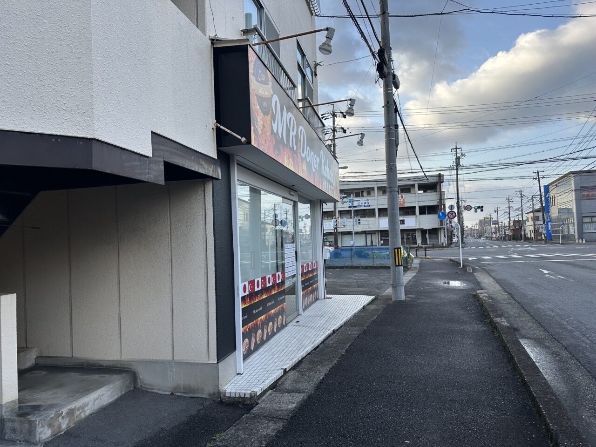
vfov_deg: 56.8
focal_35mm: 24
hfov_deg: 71.6
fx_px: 413
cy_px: 224
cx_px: 298
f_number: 1.78
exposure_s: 1/1019
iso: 80
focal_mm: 6.86
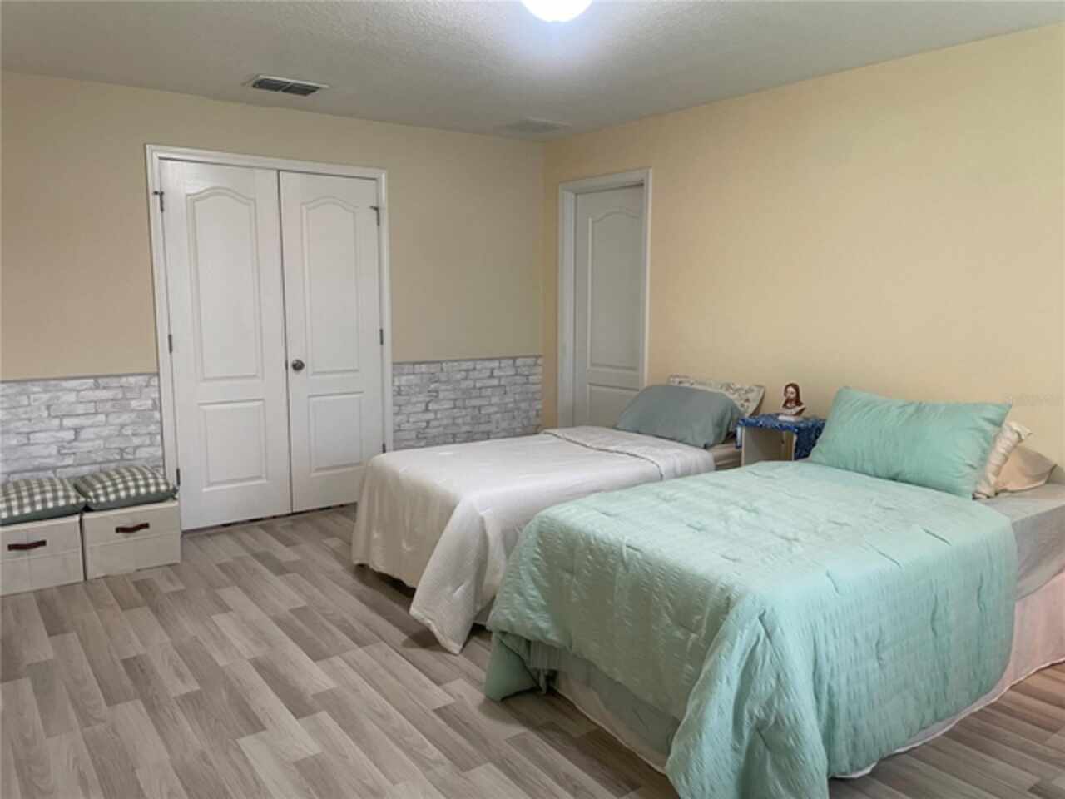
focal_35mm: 26
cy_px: 400
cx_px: 532
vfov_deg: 53.1
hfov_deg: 67.3
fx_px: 800
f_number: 1.6
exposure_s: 1/60
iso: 100
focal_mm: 4.2
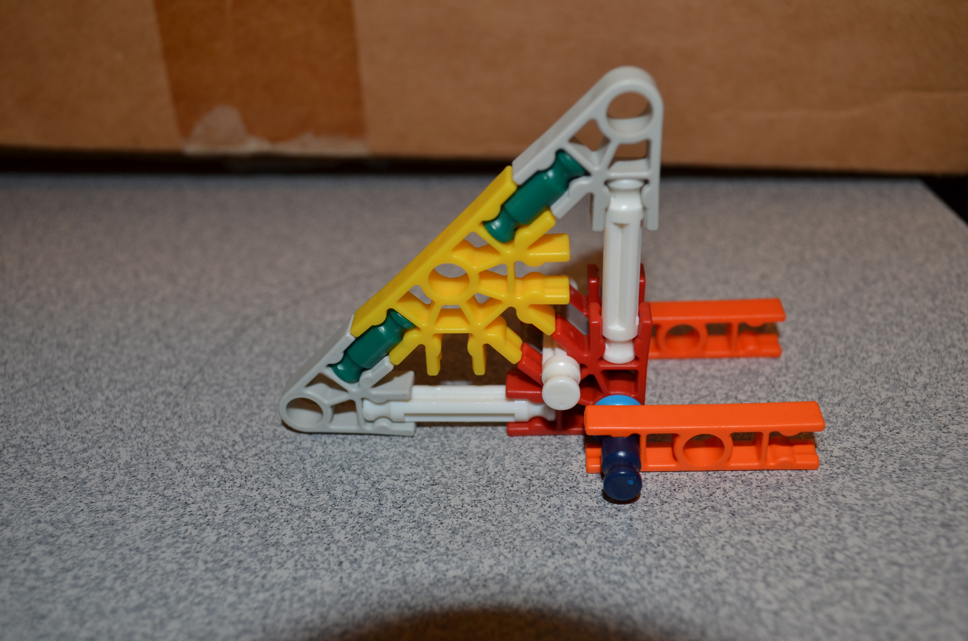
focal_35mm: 39
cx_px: 484
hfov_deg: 49.6
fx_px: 1046
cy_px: 320
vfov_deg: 34.1
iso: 200
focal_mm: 26
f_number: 5.6
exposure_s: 1/30
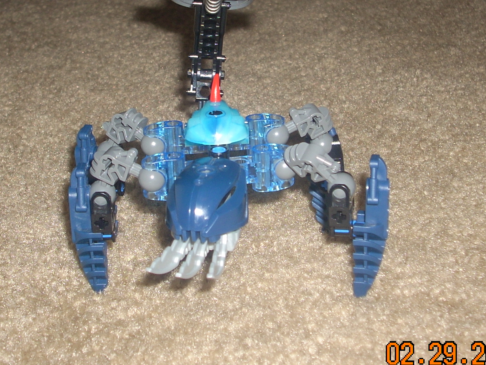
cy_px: 107
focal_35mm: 63
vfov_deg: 23.1
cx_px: 235
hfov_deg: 30.7
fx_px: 885
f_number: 2.8
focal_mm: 6.2
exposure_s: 1/60
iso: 64
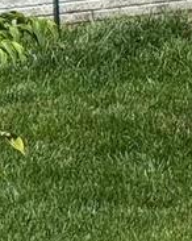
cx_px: 730
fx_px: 2625
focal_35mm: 369
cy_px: -271
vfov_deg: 5.1
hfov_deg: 4.0
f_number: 1.78
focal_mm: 6.76
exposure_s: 1/4878
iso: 64
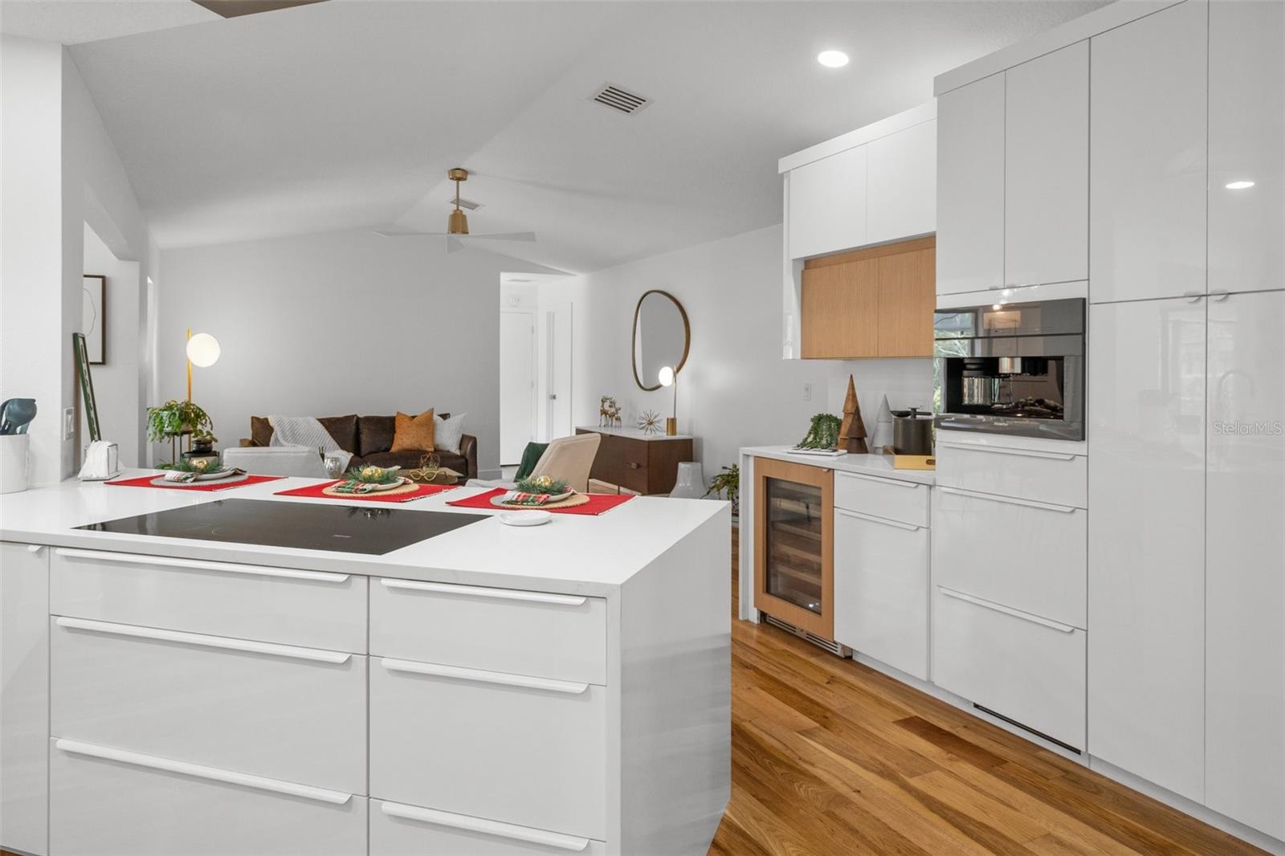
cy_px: 428
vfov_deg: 59.5
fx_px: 749
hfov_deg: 81.2
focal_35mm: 21
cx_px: 642
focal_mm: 21
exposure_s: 1/1.25
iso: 640
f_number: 8
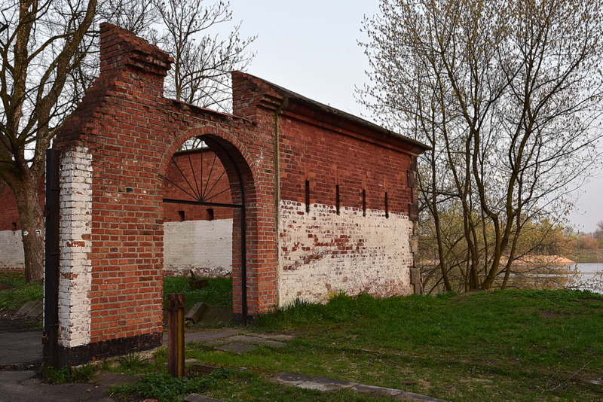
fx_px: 603
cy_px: 201
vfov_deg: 36.9
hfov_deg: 53.1
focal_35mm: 36
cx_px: 302
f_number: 9
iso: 400
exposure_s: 1/125
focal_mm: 24
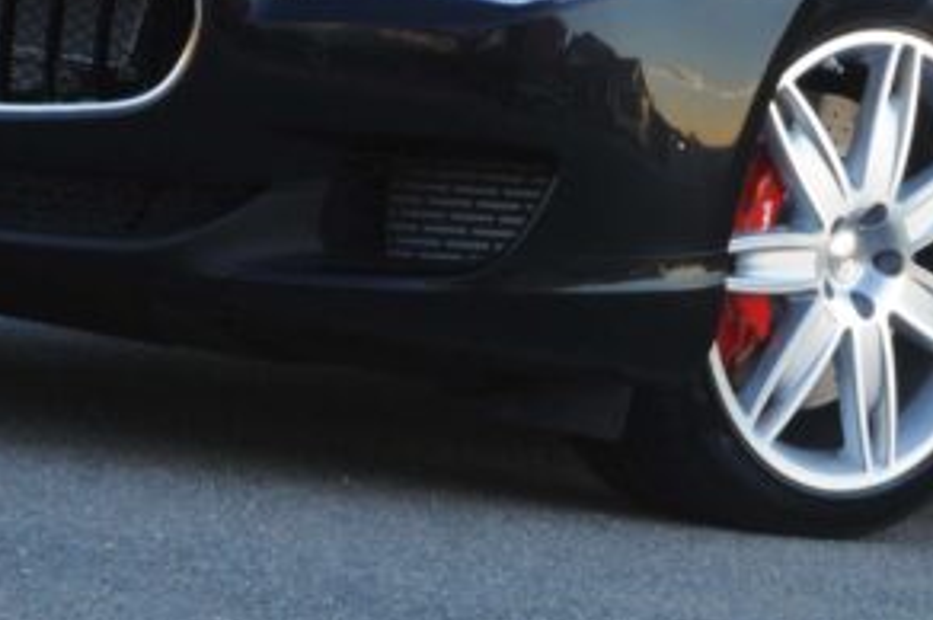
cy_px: -264
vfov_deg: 2.5
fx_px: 14083
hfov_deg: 3.8
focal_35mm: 544
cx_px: 732
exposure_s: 1/1.3
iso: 200
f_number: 18
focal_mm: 155
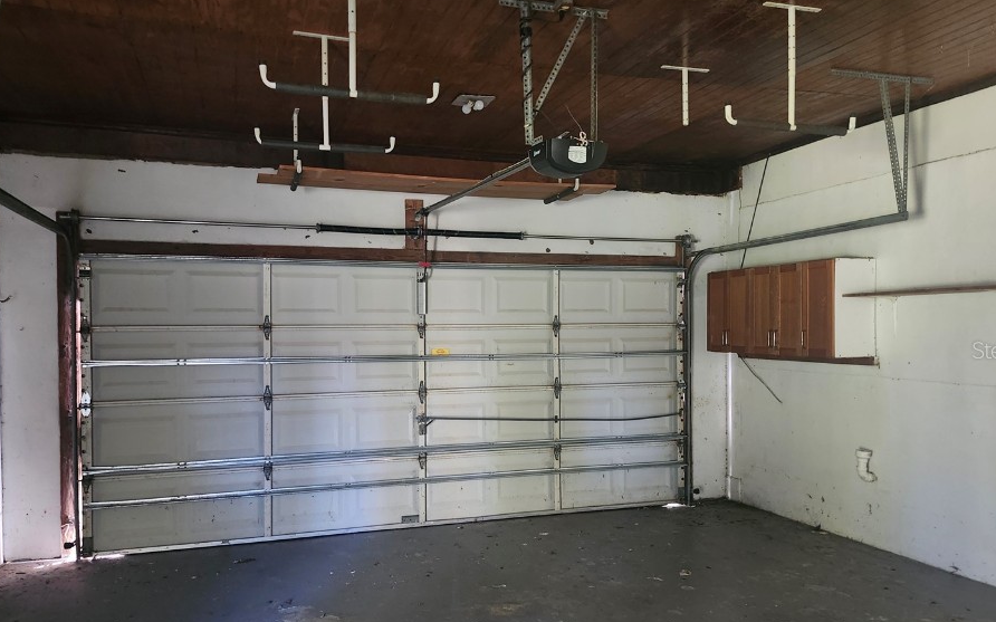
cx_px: 506
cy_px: 350
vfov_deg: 44.4
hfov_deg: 66.5
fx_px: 760
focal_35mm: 28
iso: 800
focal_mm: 5.54
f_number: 1.8
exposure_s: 1/24
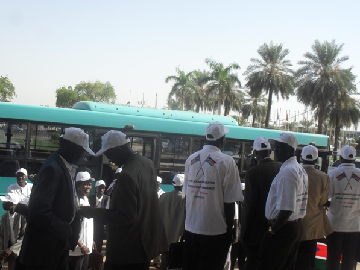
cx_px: 168
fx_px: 468
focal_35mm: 45
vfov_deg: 32.2
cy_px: 142
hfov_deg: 42.0
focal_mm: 7.5
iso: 100
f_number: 9.2
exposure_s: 1/125
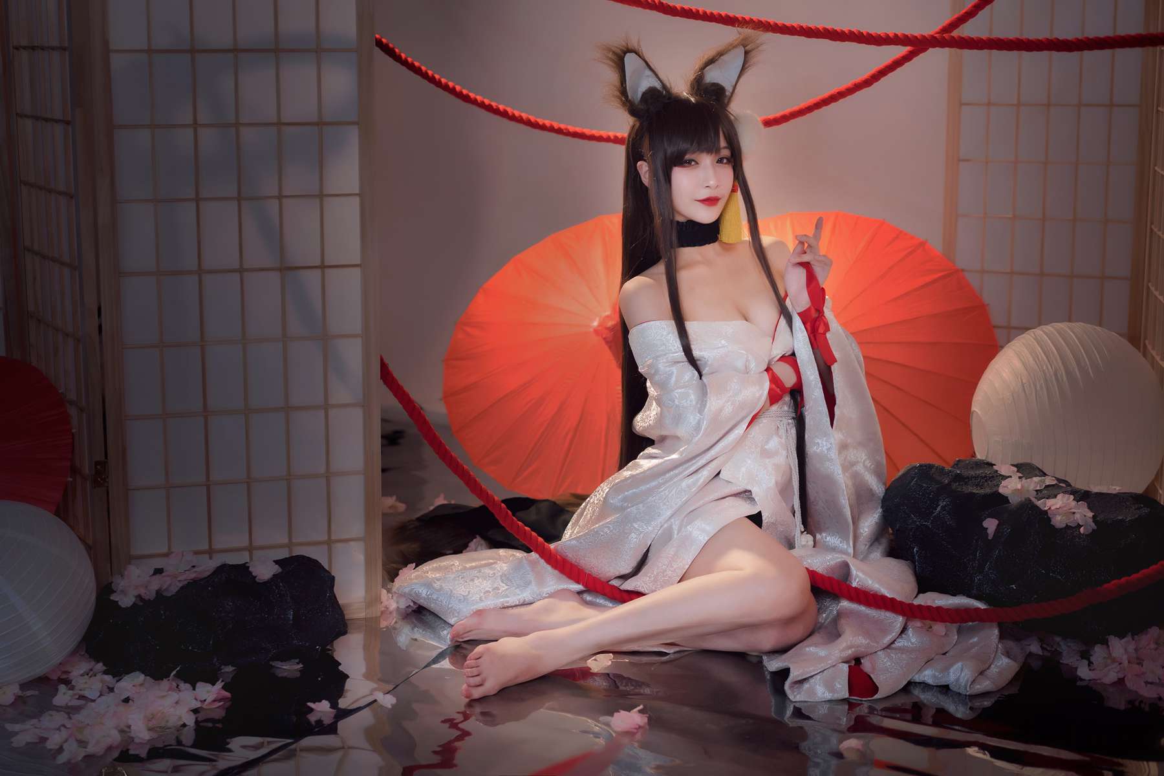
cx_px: 582
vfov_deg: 24.6
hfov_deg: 36.2
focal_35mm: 55
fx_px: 1778
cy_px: 388
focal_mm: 55
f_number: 2.5
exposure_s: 1/125
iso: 1250
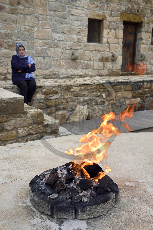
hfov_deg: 30.5
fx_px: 281
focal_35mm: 44
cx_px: 76
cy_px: 115
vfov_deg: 44.5
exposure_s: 1/100
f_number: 11
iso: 400
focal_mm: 44
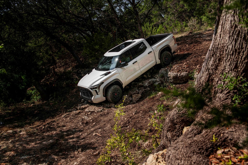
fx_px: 200
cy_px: 82
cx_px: 124
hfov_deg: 63.7
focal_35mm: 29
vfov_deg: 45.0
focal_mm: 29
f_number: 5
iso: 80
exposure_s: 1/640
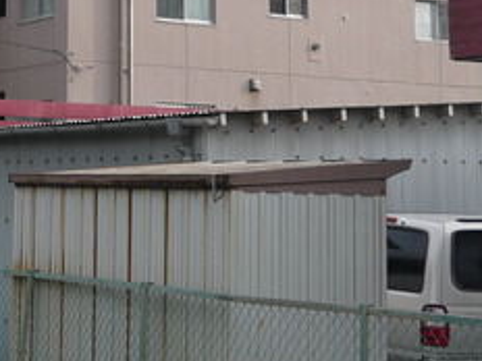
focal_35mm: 101
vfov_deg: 14.5
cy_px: 19
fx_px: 1406
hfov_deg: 18.7
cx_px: -42
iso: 160
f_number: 4
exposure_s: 1/800
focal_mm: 14
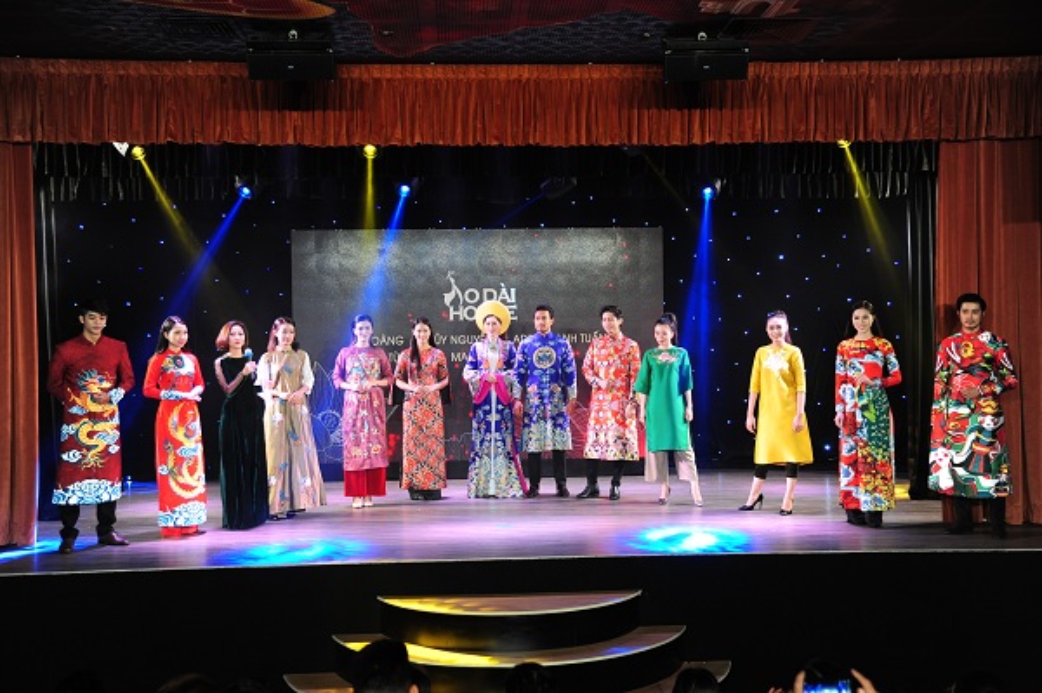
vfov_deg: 33.3
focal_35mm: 40
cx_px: 521
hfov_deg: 48.5
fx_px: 1157
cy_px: 346
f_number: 4
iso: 800
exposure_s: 1/60
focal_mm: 40
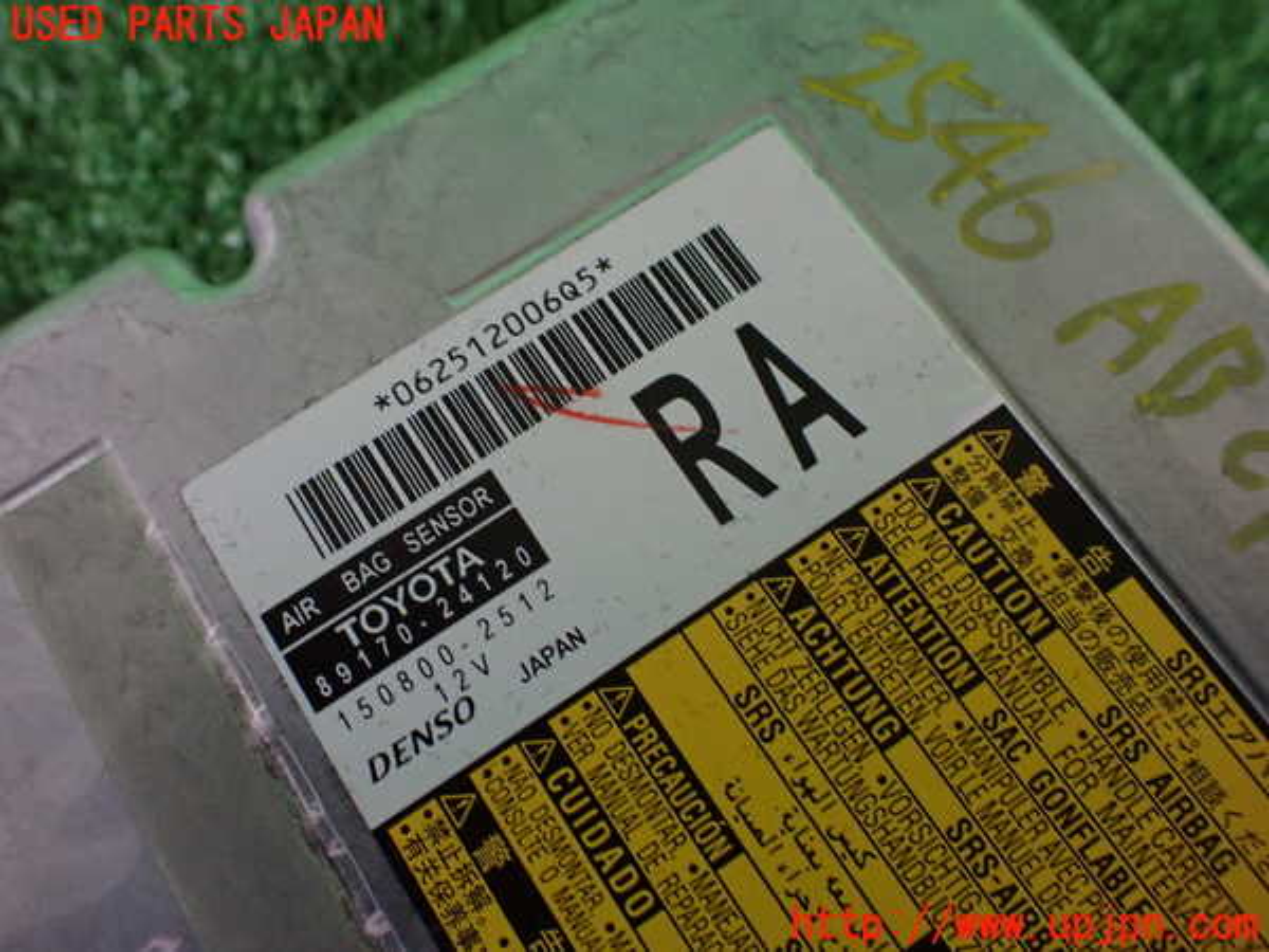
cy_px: 476
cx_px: 634
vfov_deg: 46.8
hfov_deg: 60.0
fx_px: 1100
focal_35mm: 30
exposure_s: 1/40
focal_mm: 5.4
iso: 800
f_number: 2.3
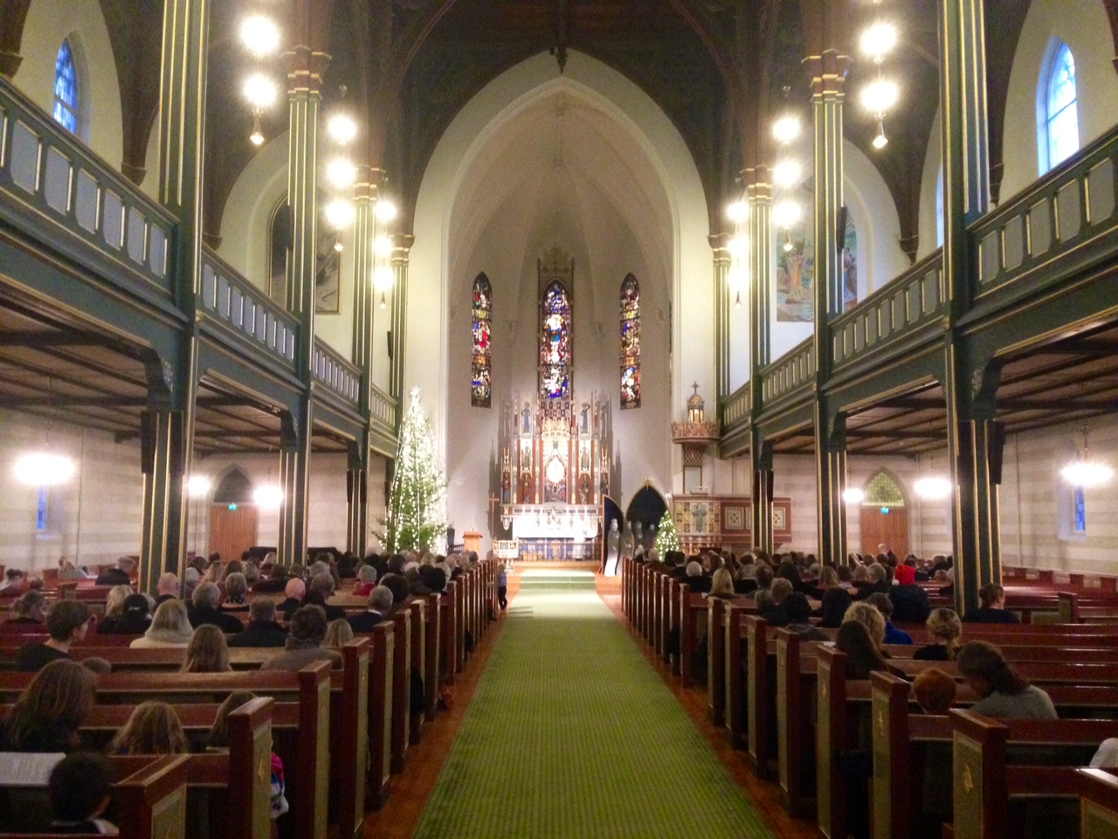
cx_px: 559
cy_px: 420
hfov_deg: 55.4
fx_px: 1066
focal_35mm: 33
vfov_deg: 42.9
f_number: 2.4
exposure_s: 1/15
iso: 640
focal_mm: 4.12
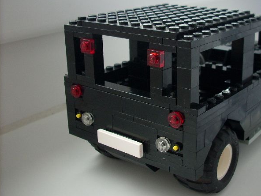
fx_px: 377
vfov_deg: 29.0
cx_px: 175
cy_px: 74
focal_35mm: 50
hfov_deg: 37.8
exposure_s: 1/30
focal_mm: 6.2
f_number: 2.8
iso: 124
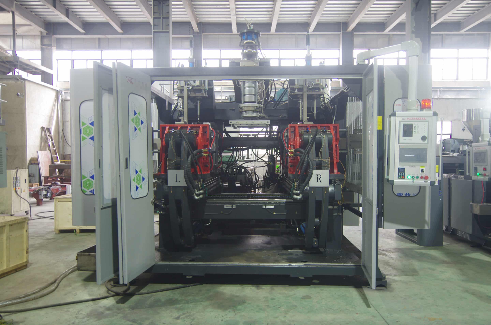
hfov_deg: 73.8
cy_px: 162
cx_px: 246
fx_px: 327
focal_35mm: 24
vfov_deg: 52.9
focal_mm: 16
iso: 160
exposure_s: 1/5
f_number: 4
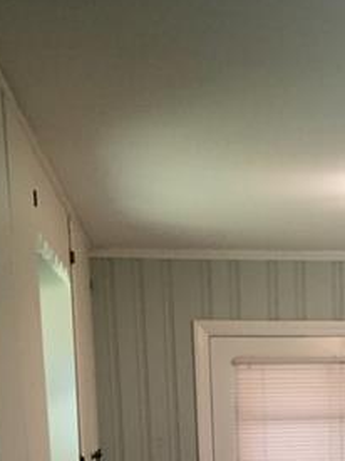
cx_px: 350
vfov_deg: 21.5
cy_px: 624
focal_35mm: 81
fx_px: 1077
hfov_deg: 17.7
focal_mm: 4.15
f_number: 2.2
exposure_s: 1/30
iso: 200
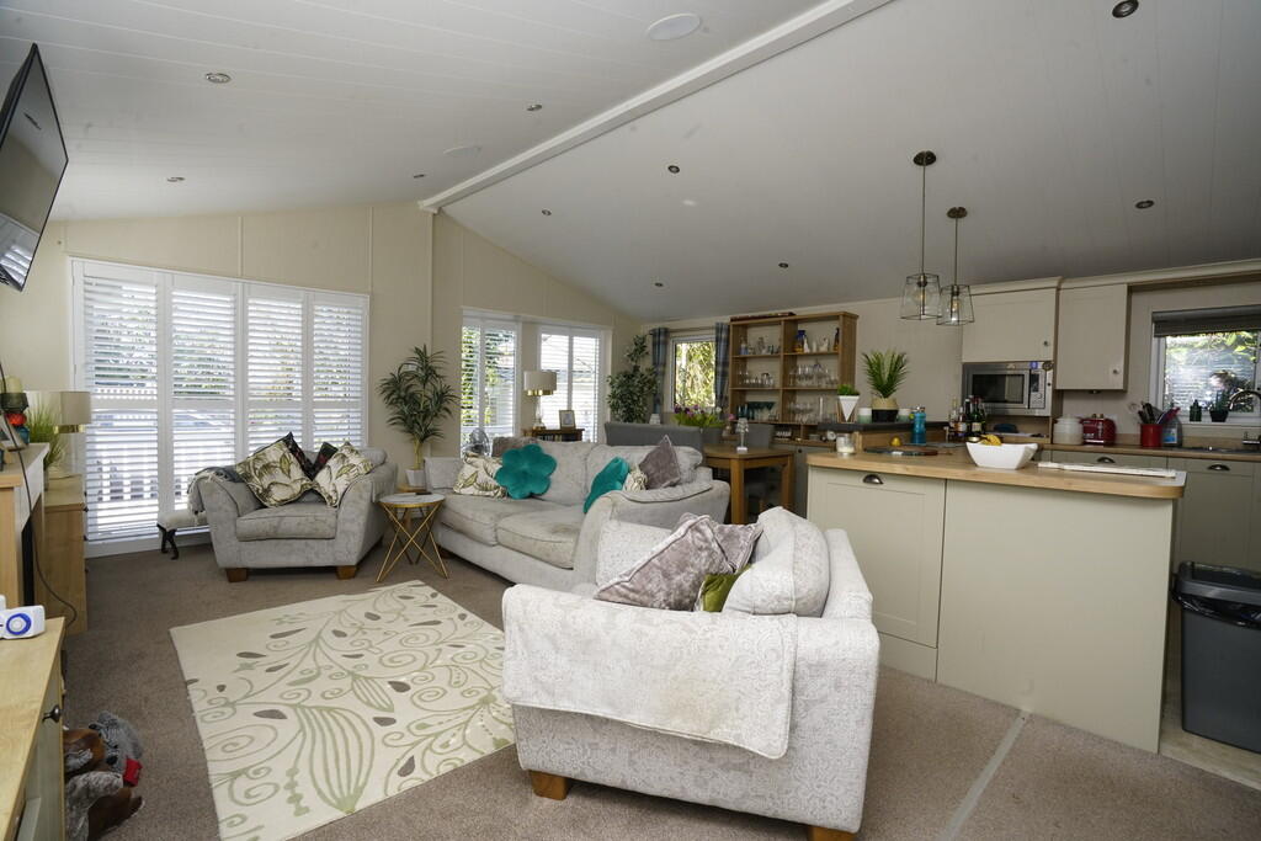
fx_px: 560
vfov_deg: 73.8
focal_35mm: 16
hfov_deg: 96.7
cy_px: 420
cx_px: 630
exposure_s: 1/60
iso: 1000
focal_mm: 16
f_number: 14
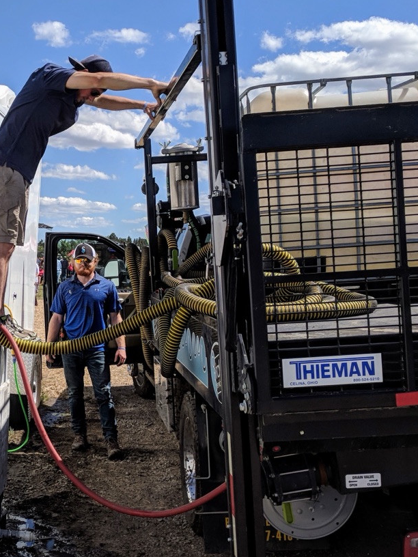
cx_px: 29
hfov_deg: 27.4
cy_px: 278
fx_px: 821
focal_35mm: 51
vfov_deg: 37.5
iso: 52
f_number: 2
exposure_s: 1/3106
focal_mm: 4.67
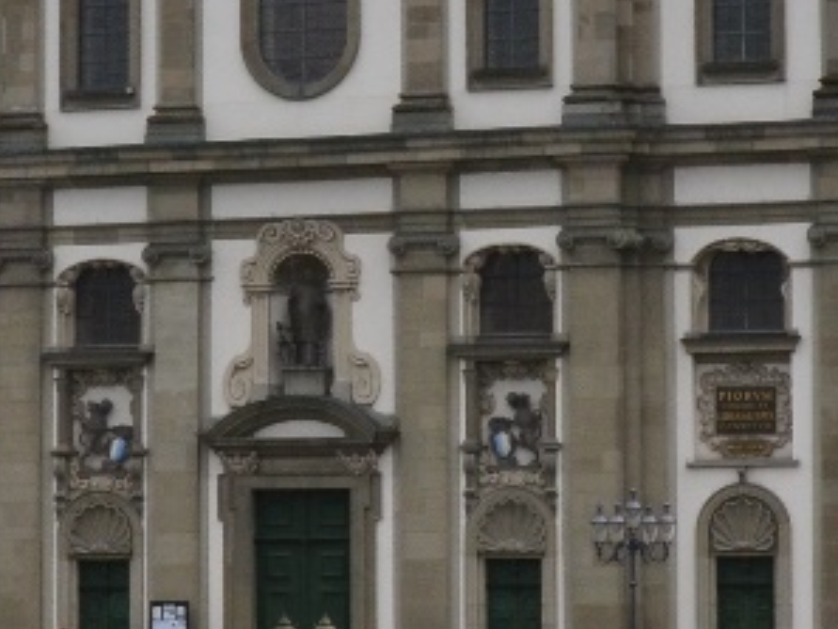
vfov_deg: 9.1
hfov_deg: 12.1
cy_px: 261
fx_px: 3937
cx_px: 367
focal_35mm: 163
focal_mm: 21
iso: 400
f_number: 10
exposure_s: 1/40
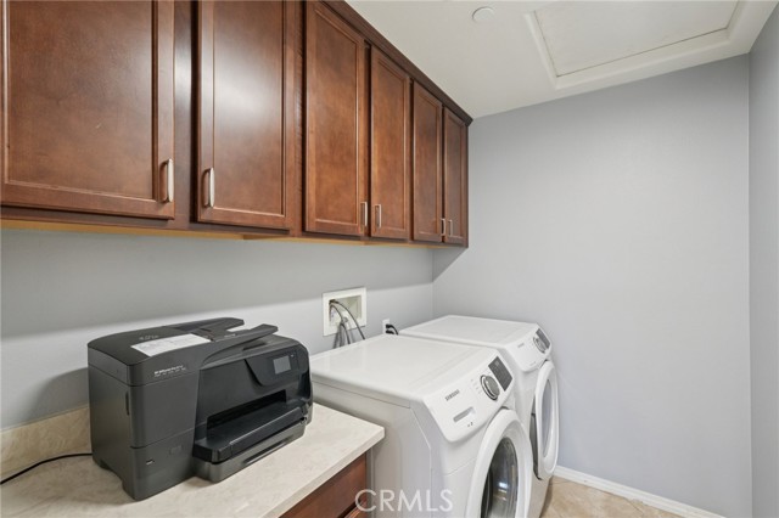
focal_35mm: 16
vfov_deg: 73.7
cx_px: 390
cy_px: 259
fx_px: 346
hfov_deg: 96.8
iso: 400
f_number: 8
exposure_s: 1/6
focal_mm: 16
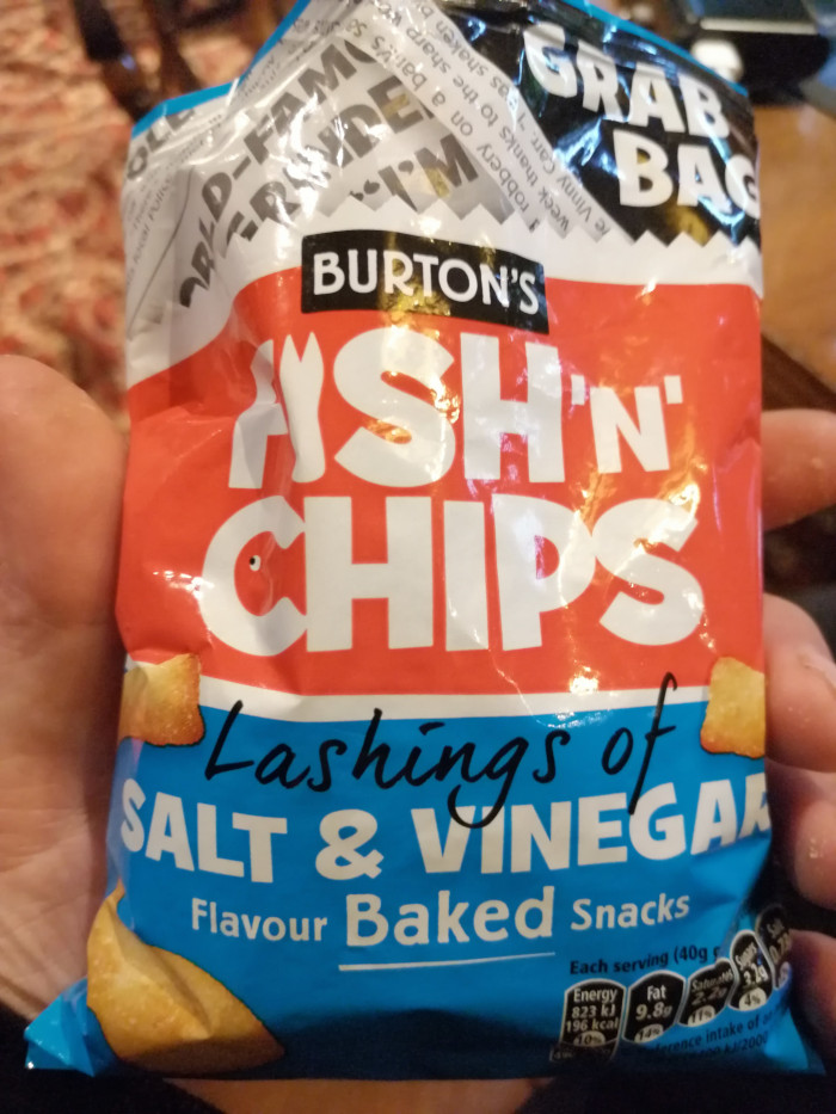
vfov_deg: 65.3
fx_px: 869
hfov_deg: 51.4
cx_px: 418
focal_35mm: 27
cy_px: 557
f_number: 1.8
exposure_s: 1/16.7
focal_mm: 3.95
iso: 640
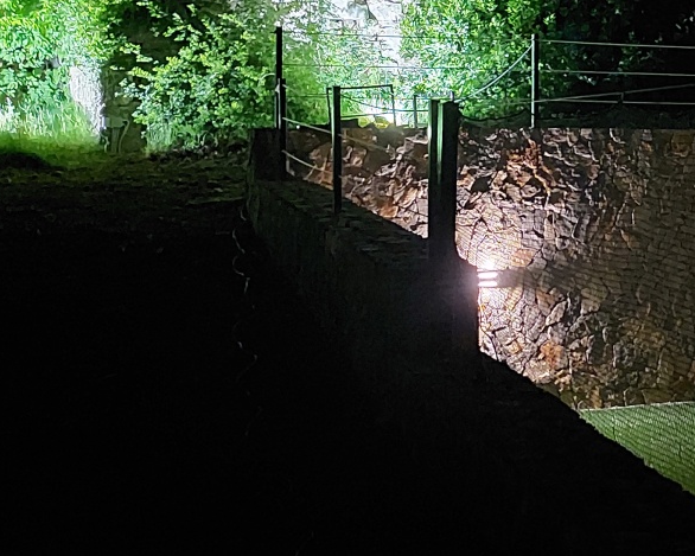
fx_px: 1234
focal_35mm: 60
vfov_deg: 25.2
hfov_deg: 28.8
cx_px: 741
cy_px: 155
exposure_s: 1/8
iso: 1600
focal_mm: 5.23
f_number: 1.8
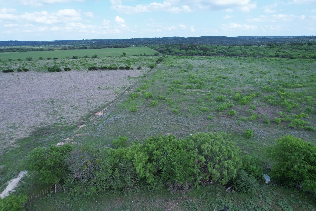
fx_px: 193
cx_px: 158
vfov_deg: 57.2
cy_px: 106
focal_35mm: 22
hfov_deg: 78.6
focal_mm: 8.38
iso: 200
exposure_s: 1/1250
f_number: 2.8
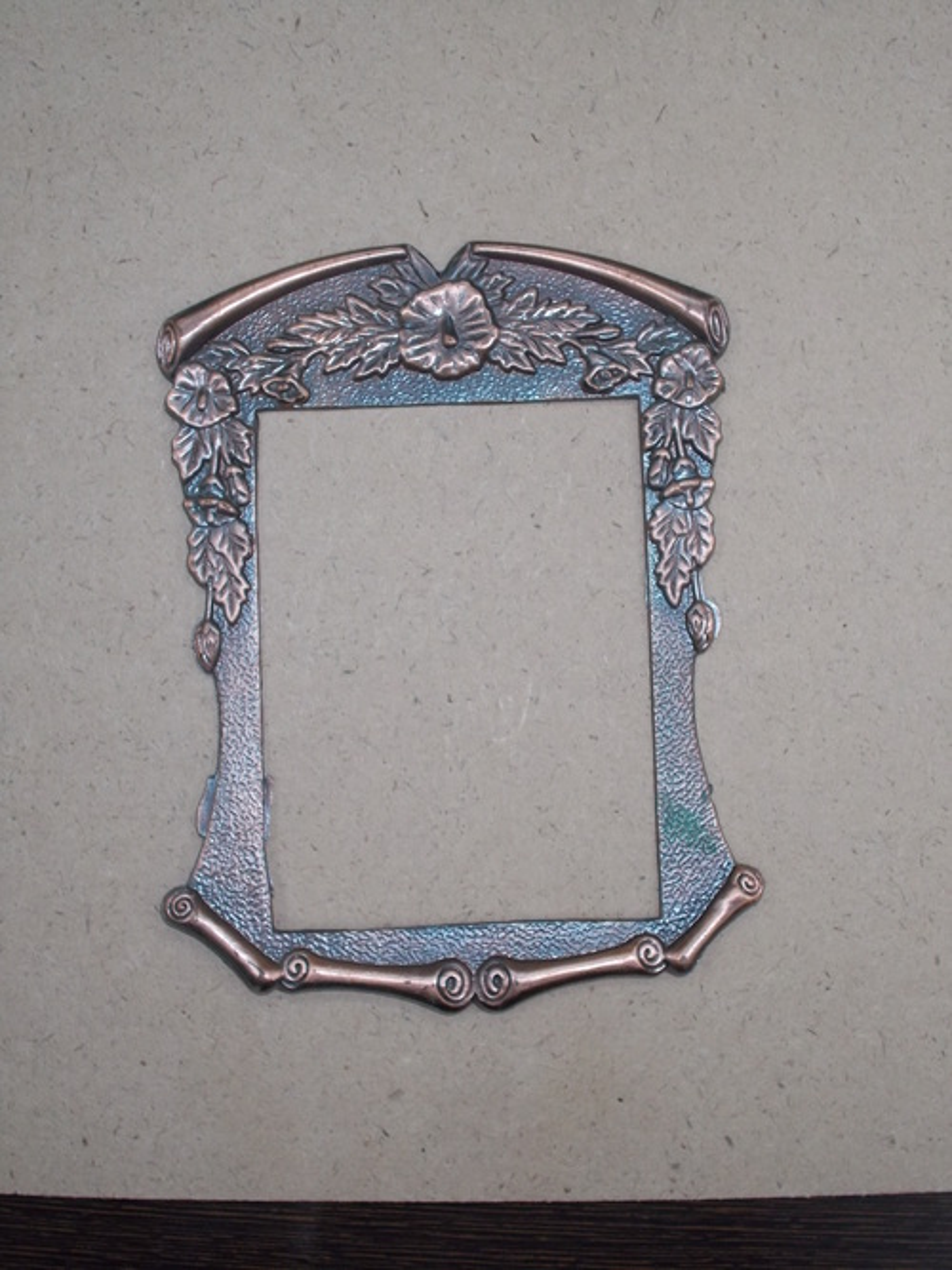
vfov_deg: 43.0
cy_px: 635
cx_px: 476
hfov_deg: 32.9
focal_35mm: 44
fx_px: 1614
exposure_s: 1/30
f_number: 4.2
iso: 200
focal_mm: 7.9
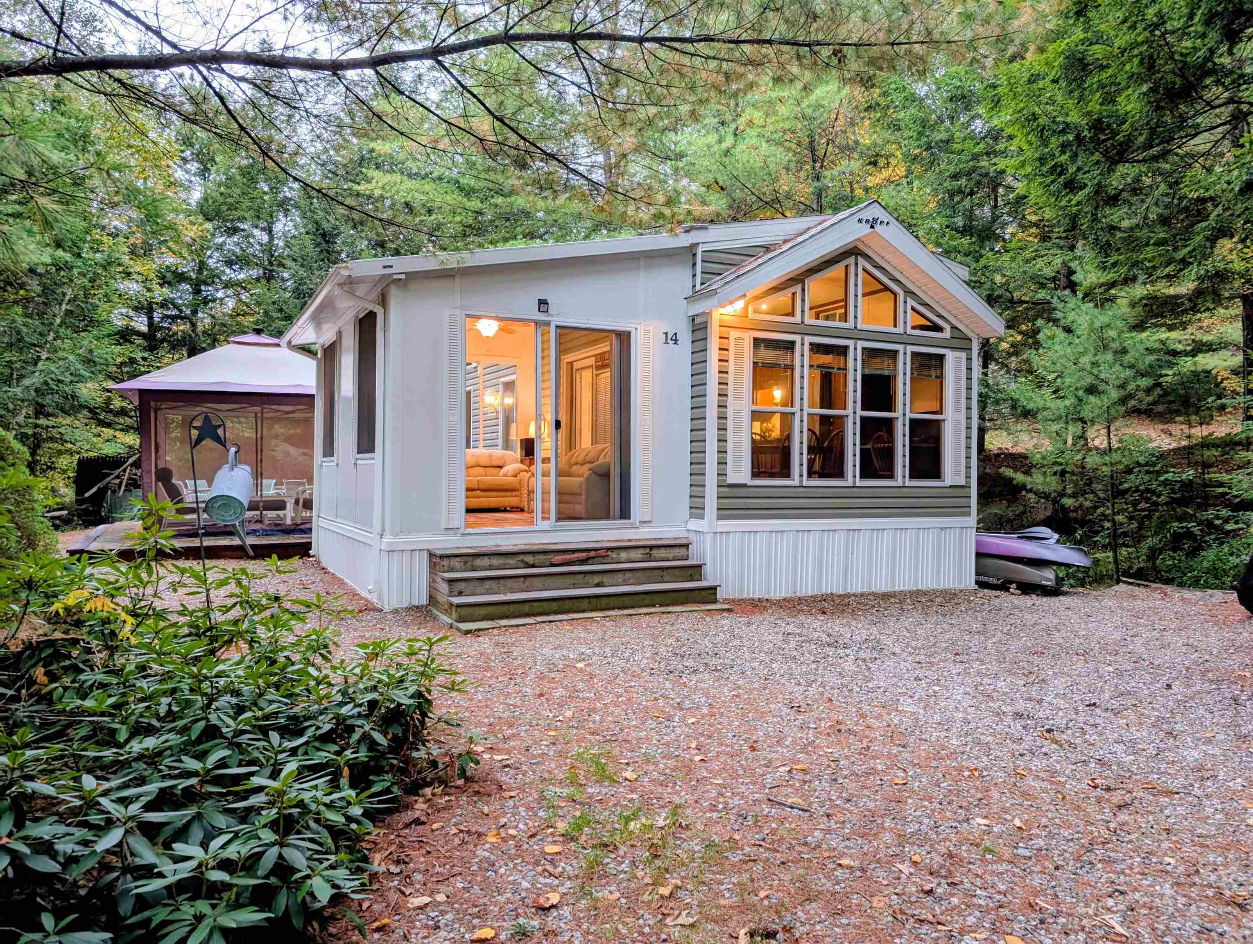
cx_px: 626
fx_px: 870
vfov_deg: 56.9
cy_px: 472
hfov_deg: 71.5
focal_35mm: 24
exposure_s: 1/23.8
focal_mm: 6.9
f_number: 1.68
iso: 78
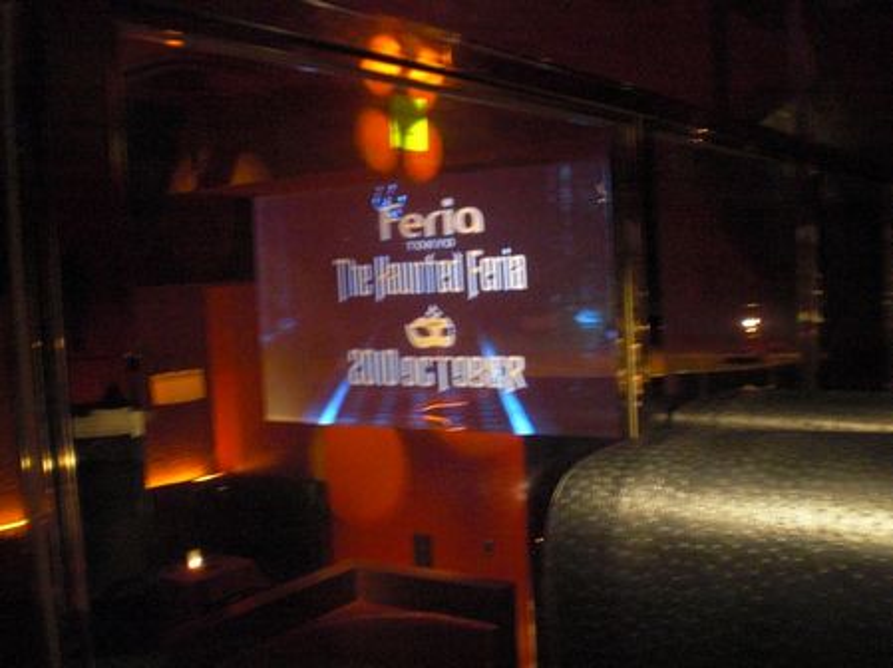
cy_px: 334
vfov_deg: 37.7
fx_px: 980
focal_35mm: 38
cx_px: 446
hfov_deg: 49.0
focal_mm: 6.3
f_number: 3.1
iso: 800
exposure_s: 1/8
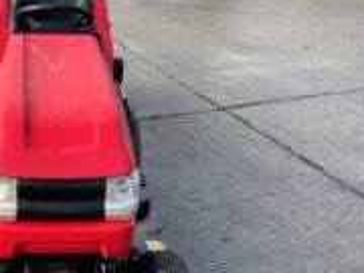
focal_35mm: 58
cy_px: 158
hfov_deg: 32.3
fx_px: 610
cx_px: 73
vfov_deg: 25.2
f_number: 1.8
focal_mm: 3
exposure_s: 1/243
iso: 16
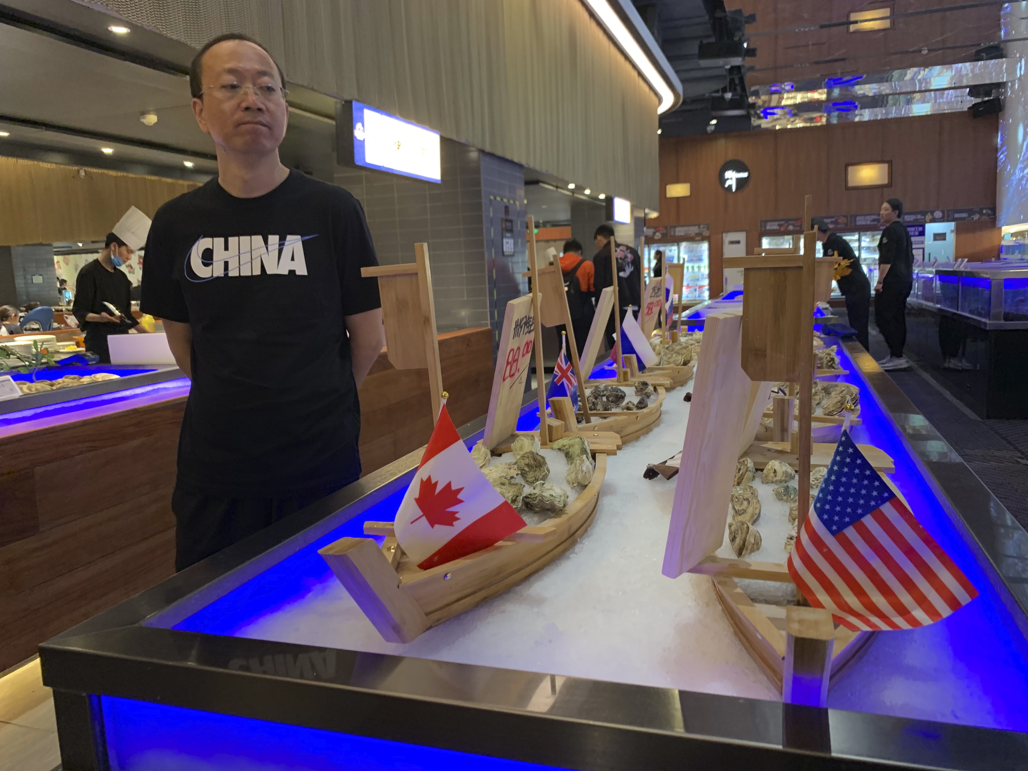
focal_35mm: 26
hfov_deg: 67.3
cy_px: 386
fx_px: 772
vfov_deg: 53.1
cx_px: 514
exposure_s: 1/50
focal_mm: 4.25
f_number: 1.8
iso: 250
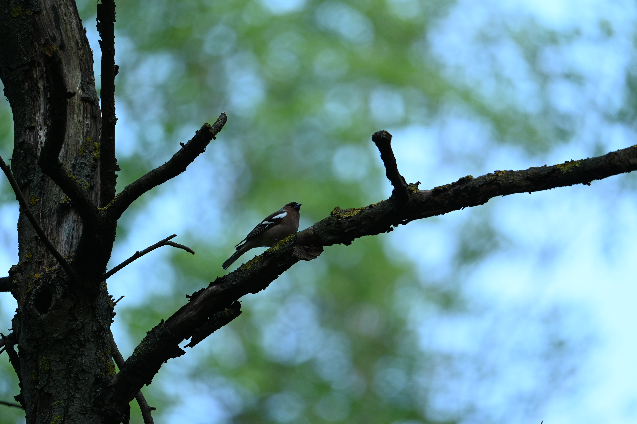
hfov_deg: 4.1
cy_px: 212
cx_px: 318
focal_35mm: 500
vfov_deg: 2.7
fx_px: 8841
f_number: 6.7
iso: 220
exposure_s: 1/100
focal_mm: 500
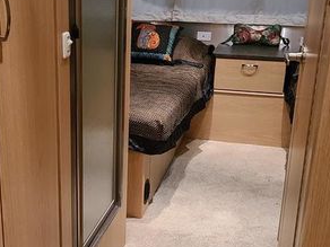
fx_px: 543
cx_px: 119
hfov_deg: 33.6
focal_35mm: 57
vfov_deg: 25.5
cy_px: 164
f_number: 1.8
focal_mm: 5.4
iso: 640
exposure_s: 1/33
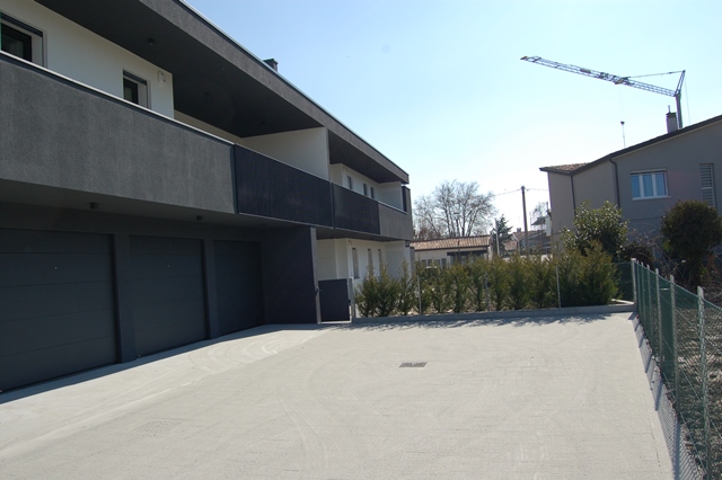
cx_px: 361
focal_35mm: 27
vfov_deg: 47.9
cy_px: 240
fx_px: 541
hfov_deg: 67.4
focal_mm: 18
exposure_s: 1/500
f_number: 8
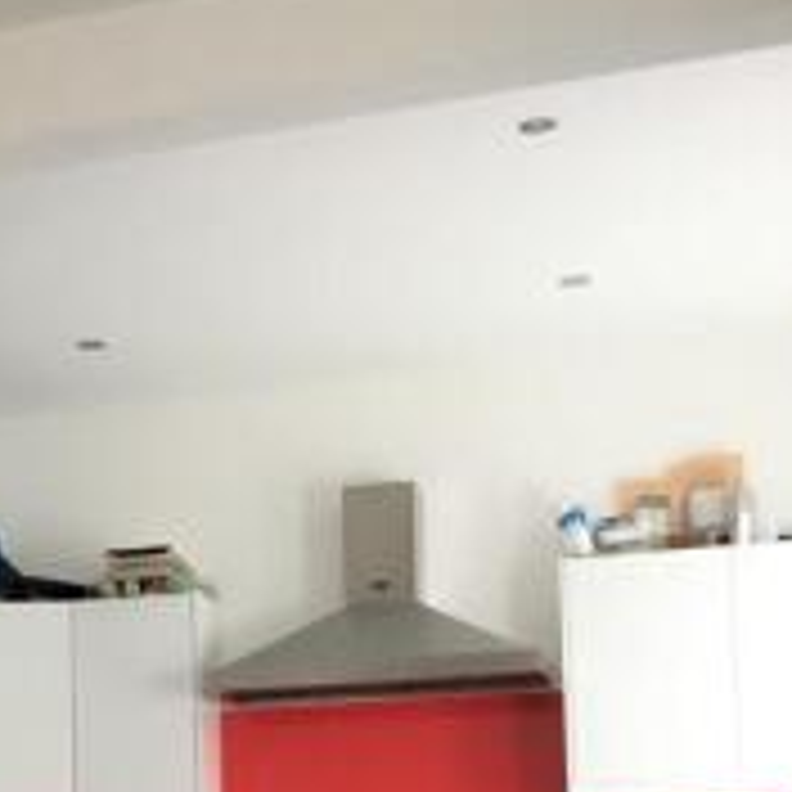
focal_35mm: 85
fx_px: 2200
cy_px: 812
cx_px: -214
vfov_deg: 19.7
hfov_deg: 19.0
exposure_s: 1/33
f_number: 2.2
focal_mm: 4.15
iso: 50
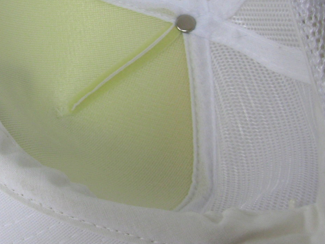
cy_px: 59
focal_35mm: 78
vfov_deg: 18.8
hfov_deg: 24.3
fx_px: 733
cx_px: 29
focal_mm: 6.3
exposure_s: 1/73.9
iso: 50
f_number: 2.9
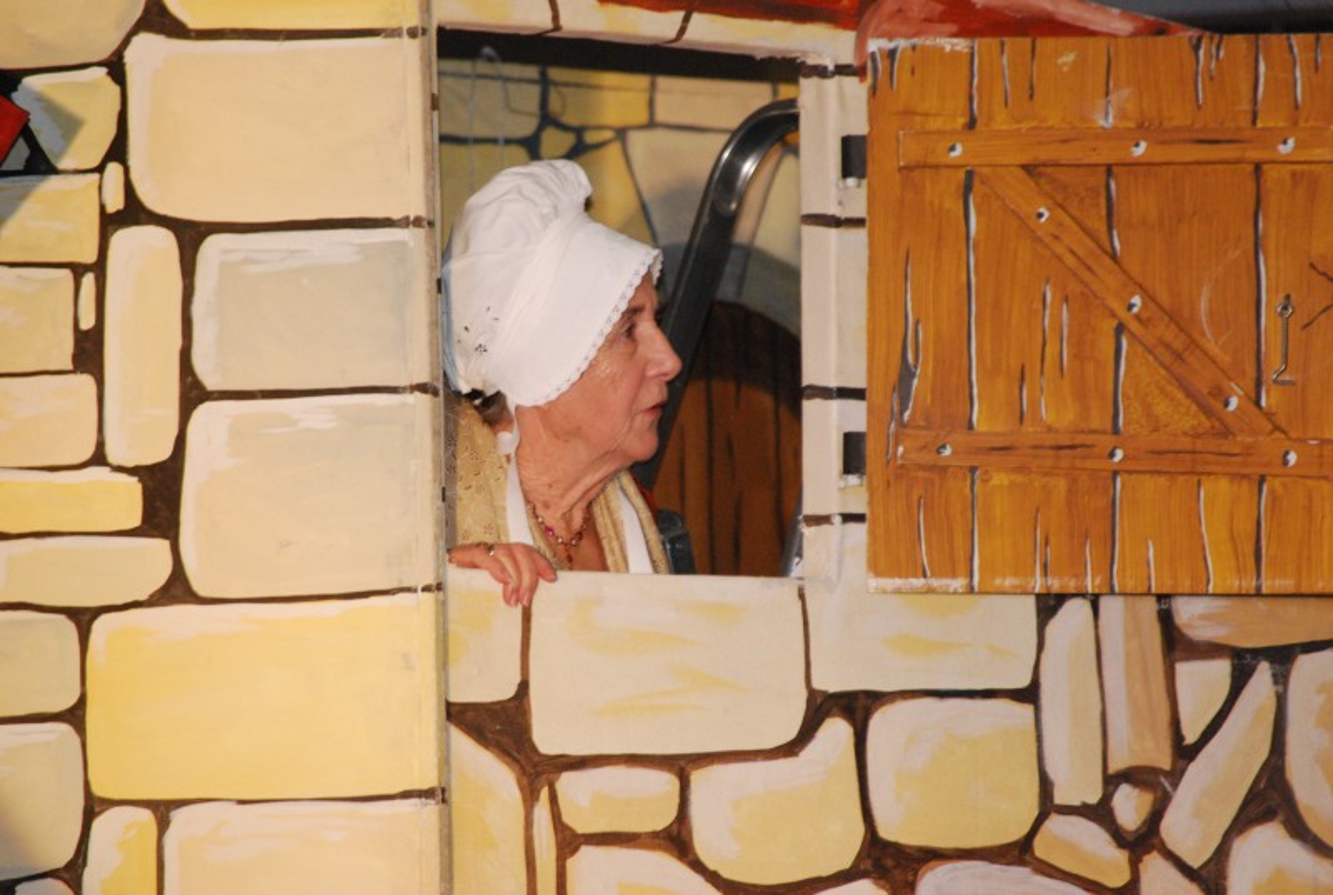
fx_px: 11131
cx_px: 666
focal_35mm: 300
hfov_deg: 6.9
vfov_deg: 4.6
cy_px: 448
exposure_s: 1/60
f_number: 5.6
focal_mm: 200
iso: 1400
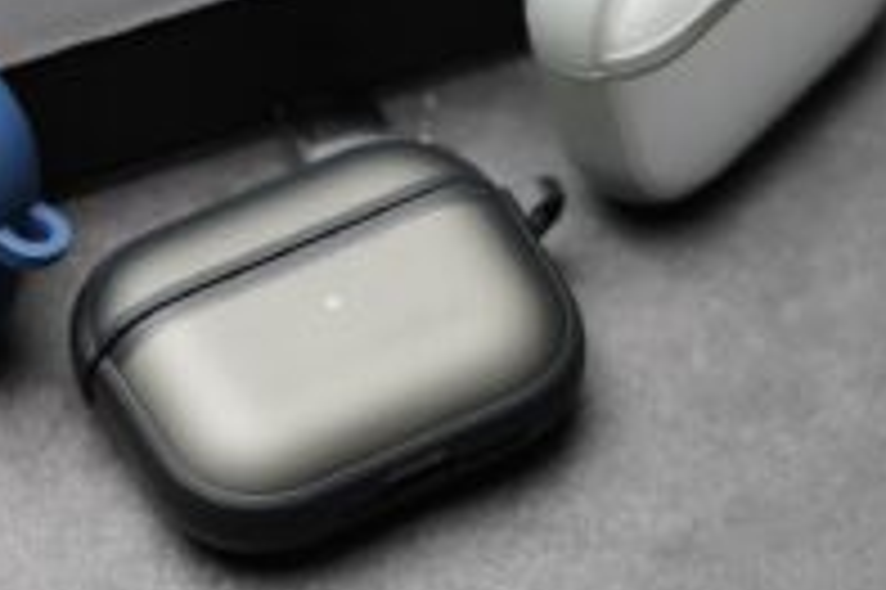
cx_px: 297
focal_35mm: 183
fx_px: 4500
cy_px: 110
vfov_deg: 7.5
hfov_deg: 11.2
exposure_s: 1/200
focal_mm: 90
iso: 3200
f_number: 2.8
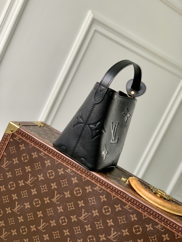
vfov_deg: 36.8
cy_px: 121
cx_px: 91
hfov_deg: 28.0
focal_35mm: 52
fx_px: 365
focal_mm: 6
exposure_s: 1/60
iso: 125
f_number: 2.4
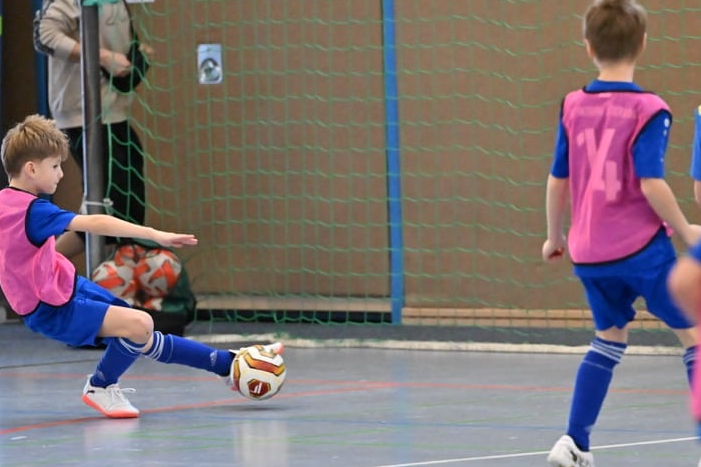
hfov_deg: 5.6
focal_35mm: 365
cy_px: 286
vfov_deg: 3.8
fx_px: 7105
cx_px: 209
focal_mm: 200
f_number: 3.5
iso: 8000
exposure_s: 1/1000
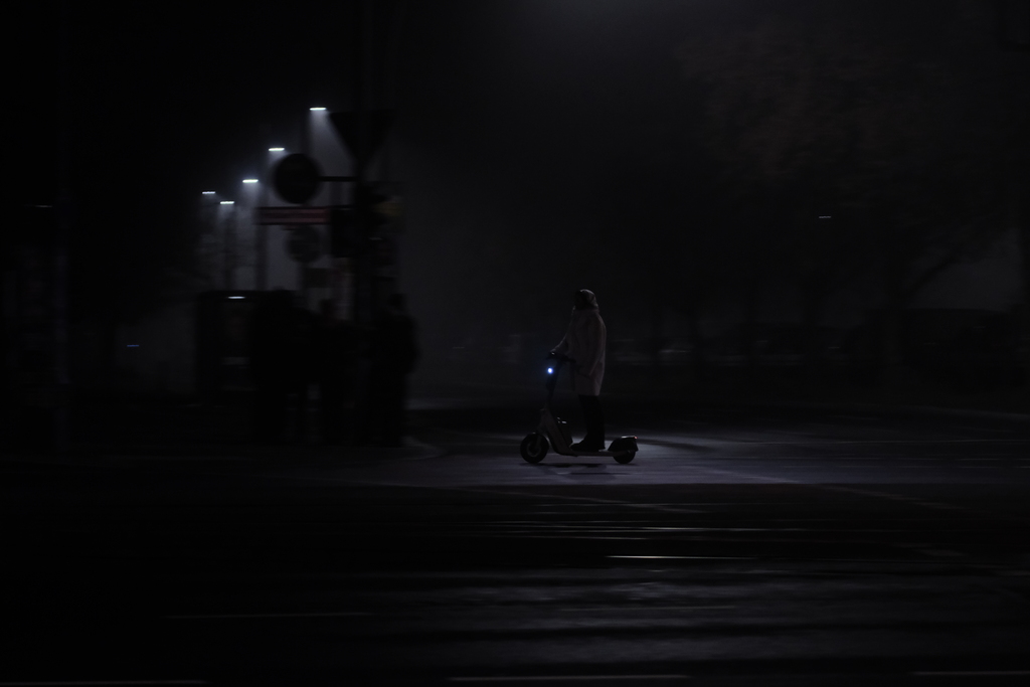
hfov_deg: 13.7
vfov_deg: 9.2
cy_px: 344
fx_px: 4292
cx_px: 515
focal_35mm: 150
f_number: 5
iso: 3200
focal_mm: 100
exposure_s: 1/38
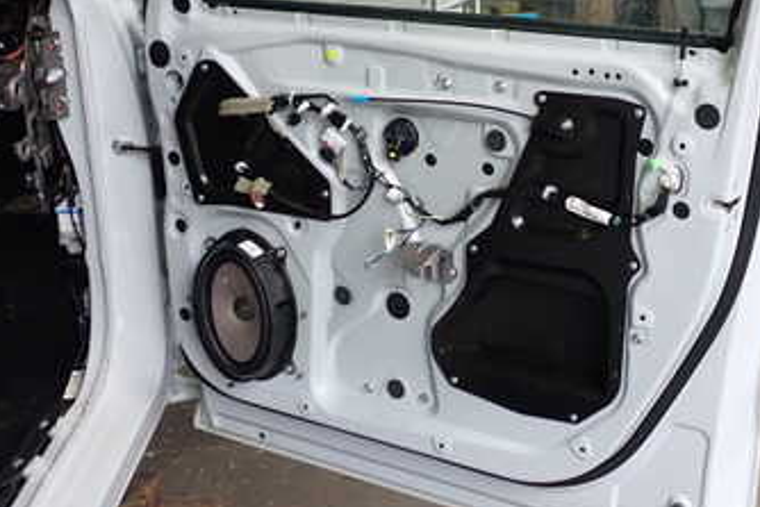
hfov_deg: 35.0
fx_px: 1183
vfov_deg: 24.0
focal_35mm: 56
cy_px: 143
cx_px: 555
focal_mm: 5.4
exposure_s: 1/100
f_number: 2.3
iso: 200
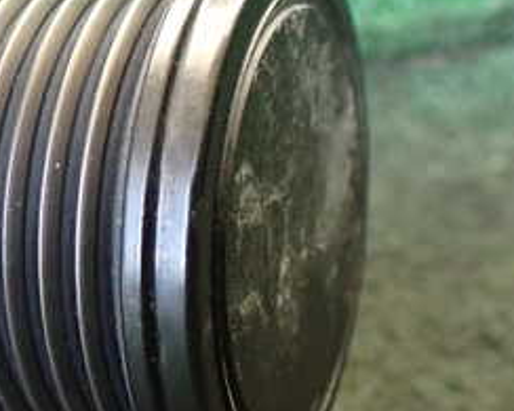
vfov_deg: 21.2
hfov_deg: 25.4
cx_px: 32
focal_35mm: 72
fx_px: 1095
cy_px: 162
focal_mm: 5.4
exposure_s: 1/100
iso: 800
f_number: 2.3
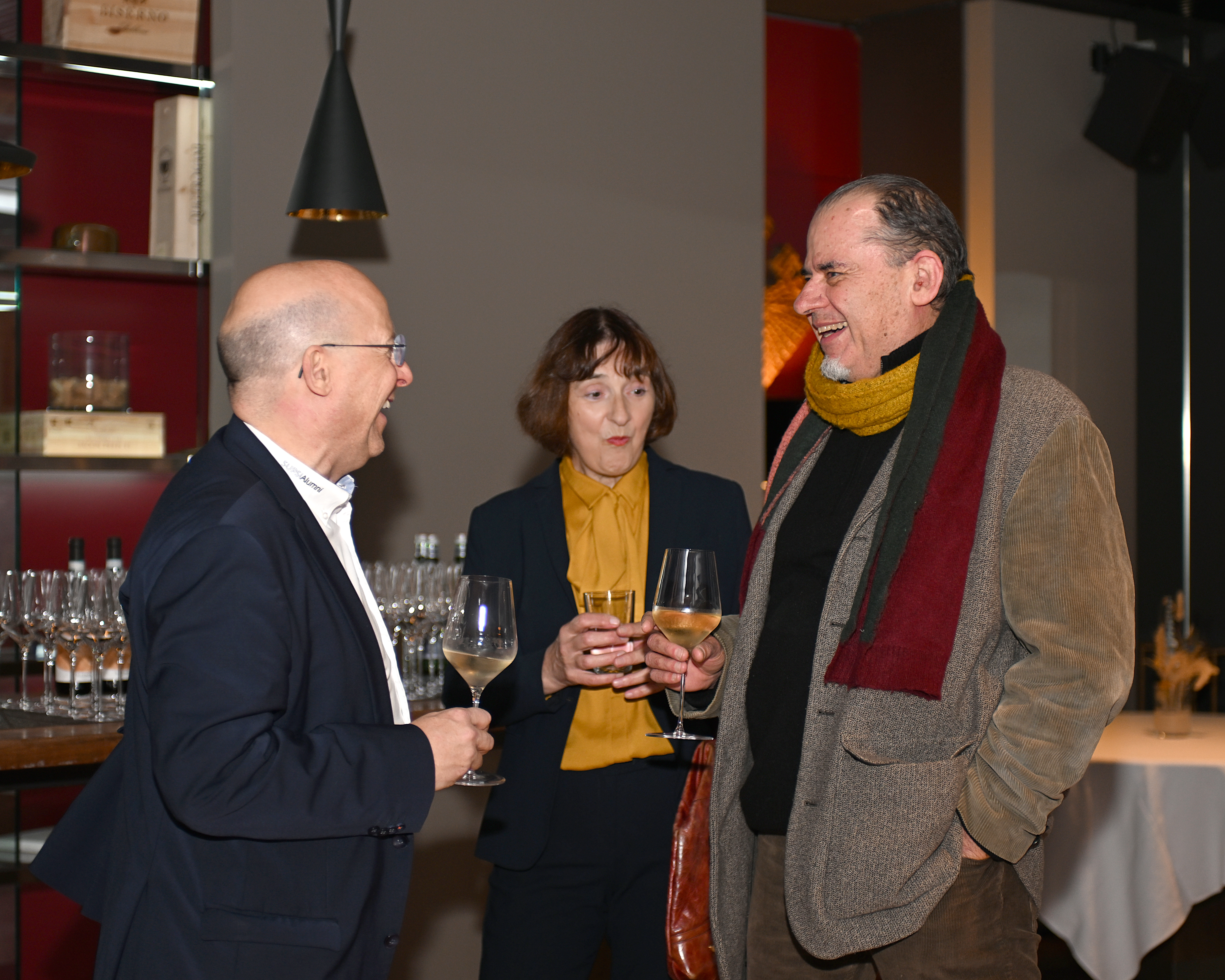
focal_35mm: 68
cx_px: 568
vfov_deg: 22.5
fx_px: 2465
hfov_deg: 27.9
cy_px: 491
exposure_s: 1/100
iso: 500
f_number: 2.8
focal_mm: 60
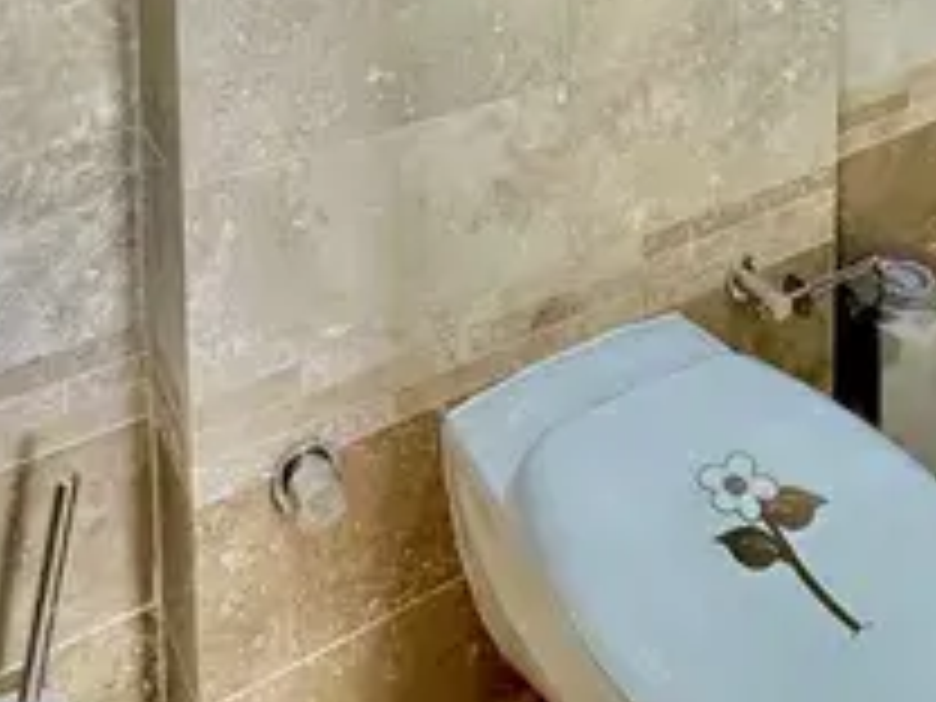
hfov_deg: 41.8
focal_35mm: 45
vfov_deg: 24.8
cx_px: 569
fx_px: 1217
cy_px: -351
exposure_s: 1/50
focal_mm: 2.22
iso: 250
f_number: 2.2
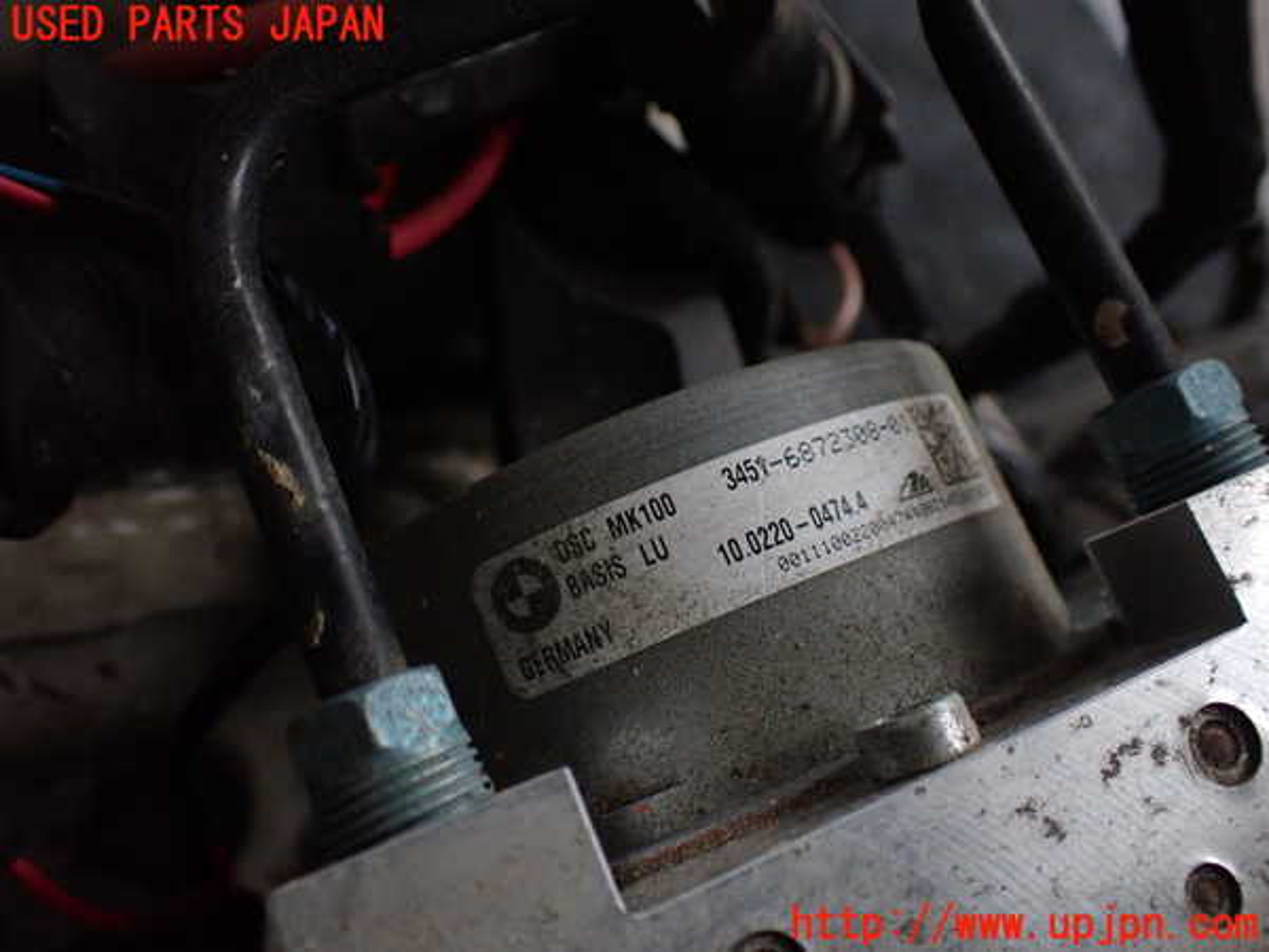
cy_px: 476
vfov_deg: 46.8
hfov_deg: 60.0
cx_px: 634
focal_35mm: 30
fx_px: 1100
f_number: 2.3
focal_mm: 5.4
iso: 640
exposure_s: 1/125
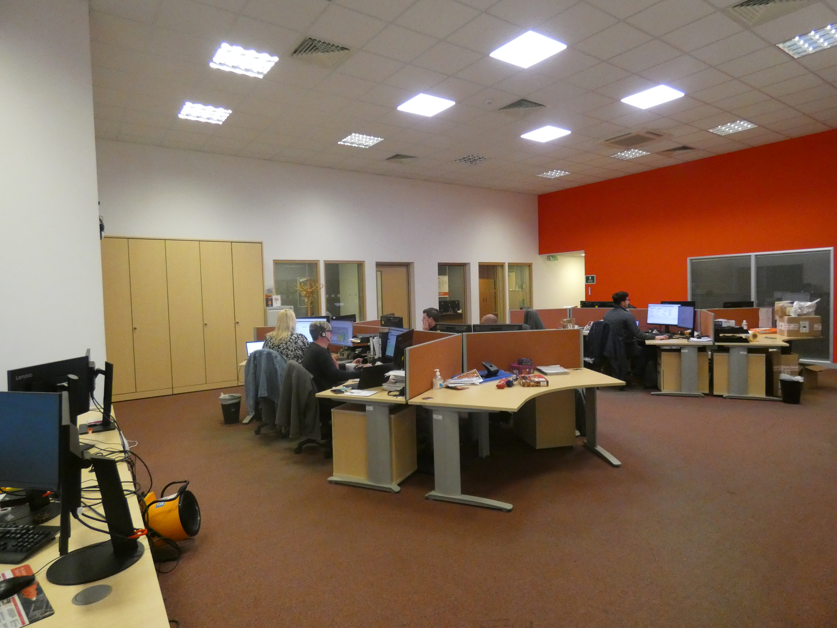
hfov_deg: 81.7
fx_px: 484
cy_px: 314
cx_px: 418
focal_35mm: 20
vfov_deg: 66.0
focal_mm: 3.6
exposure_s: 1/125
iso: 800
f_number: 2.8
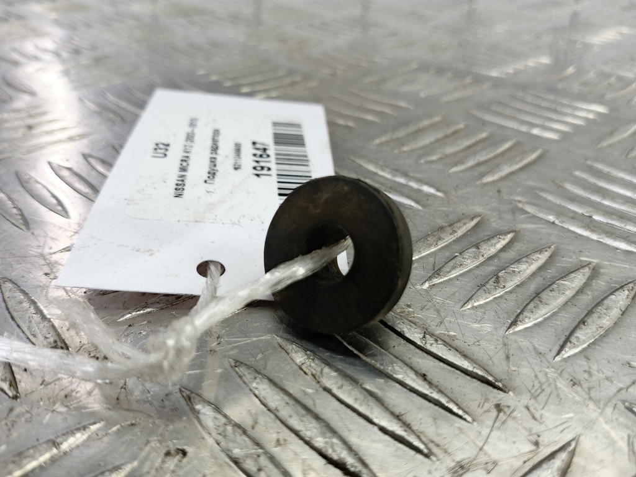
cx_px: 318
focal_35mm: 27
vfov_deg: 51.4
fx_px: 496
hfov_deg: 65.3
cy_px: 238
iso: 184
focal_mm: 4.11
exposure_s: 1/33.3
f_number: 1.6
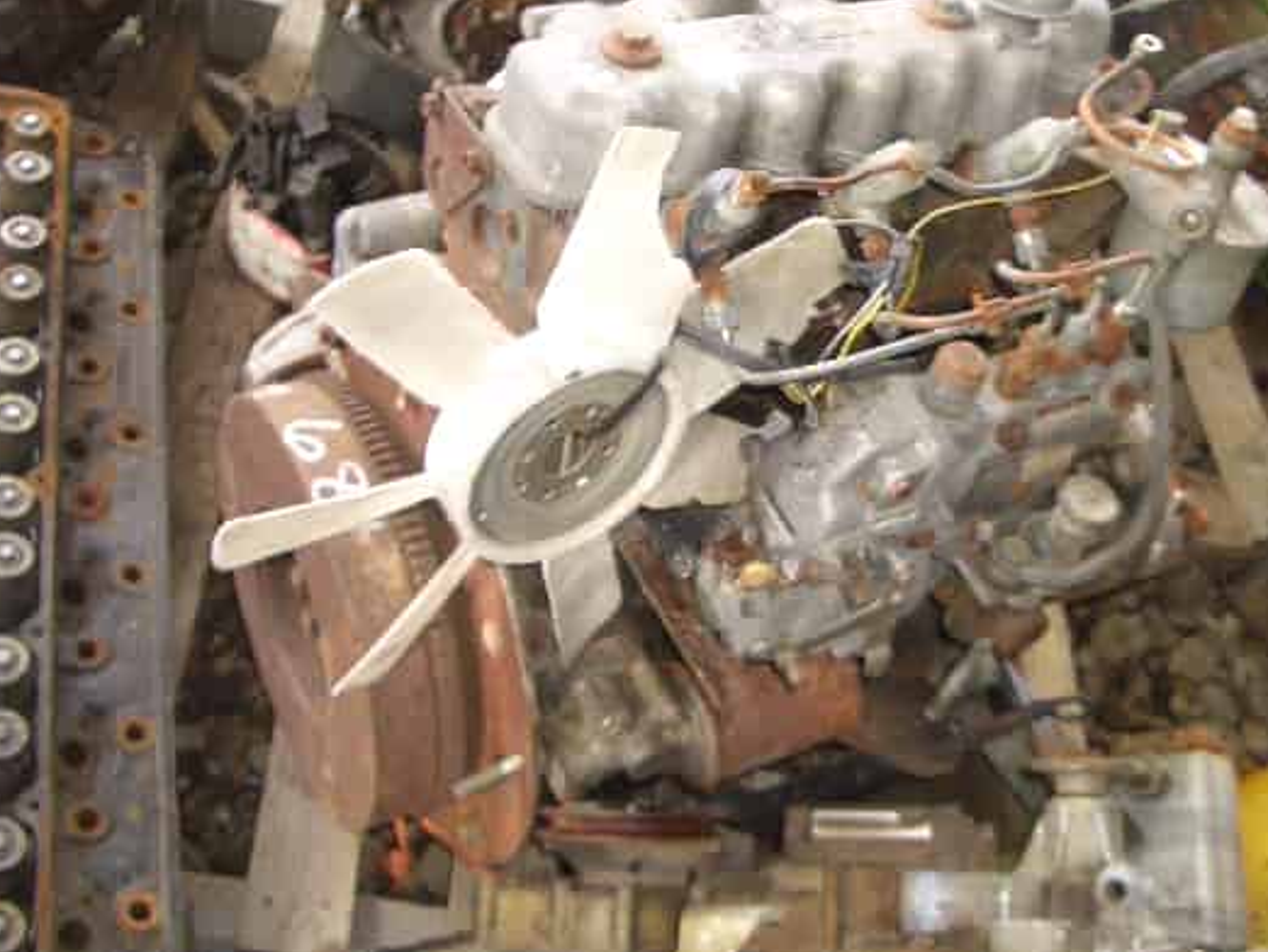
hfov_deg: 43.7
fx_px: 1575
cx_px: 740
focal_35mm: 43
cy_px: 404
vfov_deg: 33.5
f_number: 2.6
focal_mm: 5.8
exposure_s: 1/60
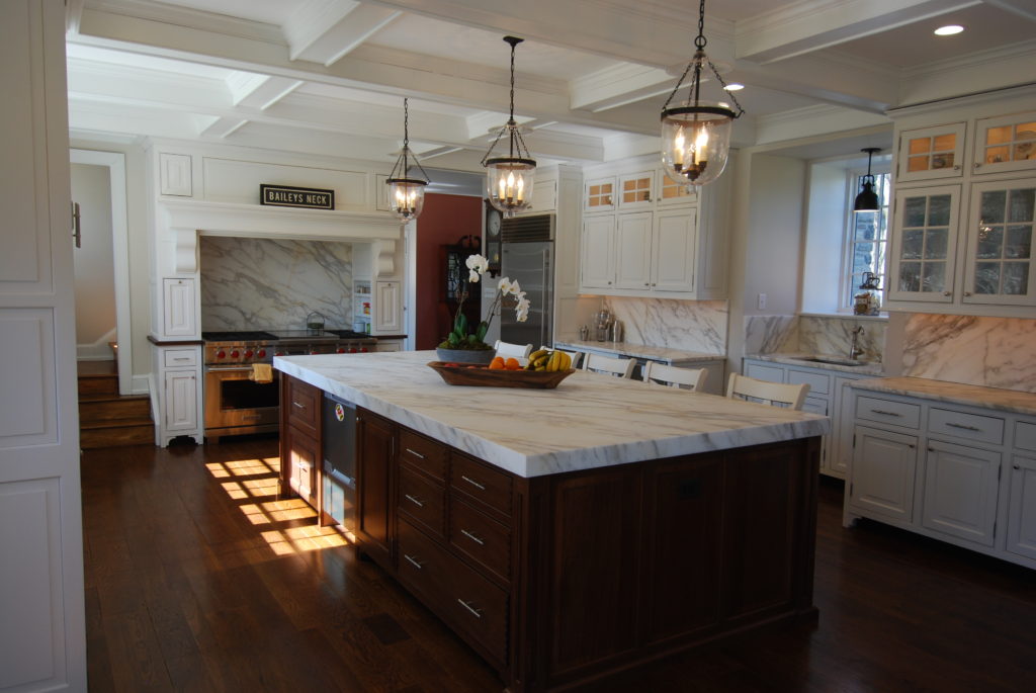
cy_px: 346
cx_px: 518
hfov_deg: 70.4
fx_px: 735
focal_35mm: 26
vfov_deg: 50.5
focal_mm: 17
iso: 200
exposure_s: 1/80
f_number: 4.5
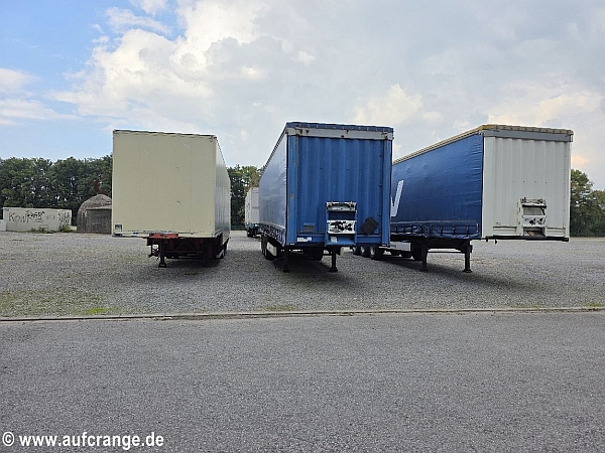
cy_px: 226
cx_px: 302
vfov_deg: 58.9
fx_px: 402
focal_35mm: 23
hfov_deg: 73.9
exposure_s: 1/3050
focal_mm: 6.3
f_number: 1.7
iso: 80
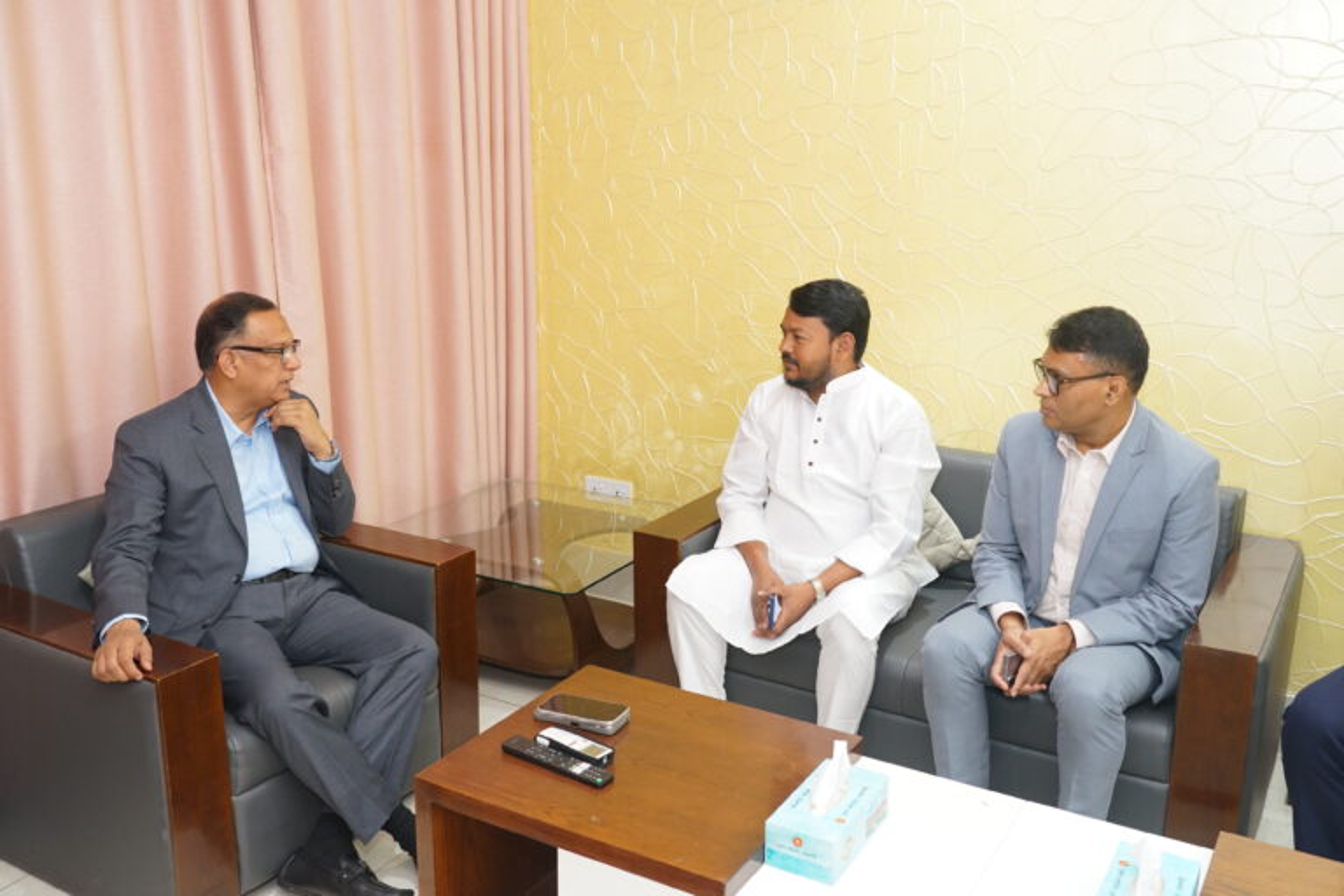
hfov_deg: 57.2
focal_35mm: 33
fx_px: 1232
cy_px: 448
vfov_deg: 40.0
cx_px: 672
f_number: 5
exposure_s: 1/100
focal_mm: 33
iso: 1600
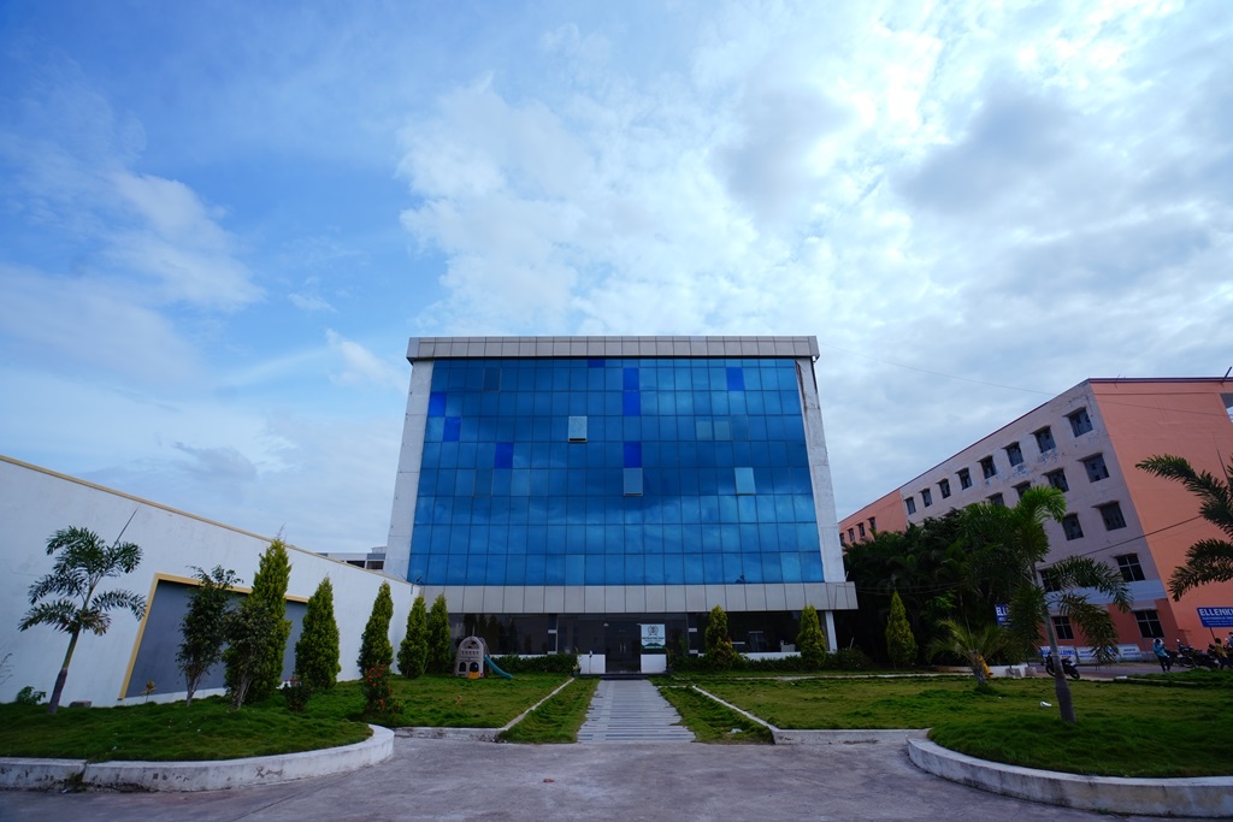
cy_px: 411
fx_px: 548
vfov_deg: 73.8
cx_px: 616
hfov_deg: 96.7
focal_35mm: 16
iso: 50
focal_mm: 16
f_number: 4
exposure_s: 1/400
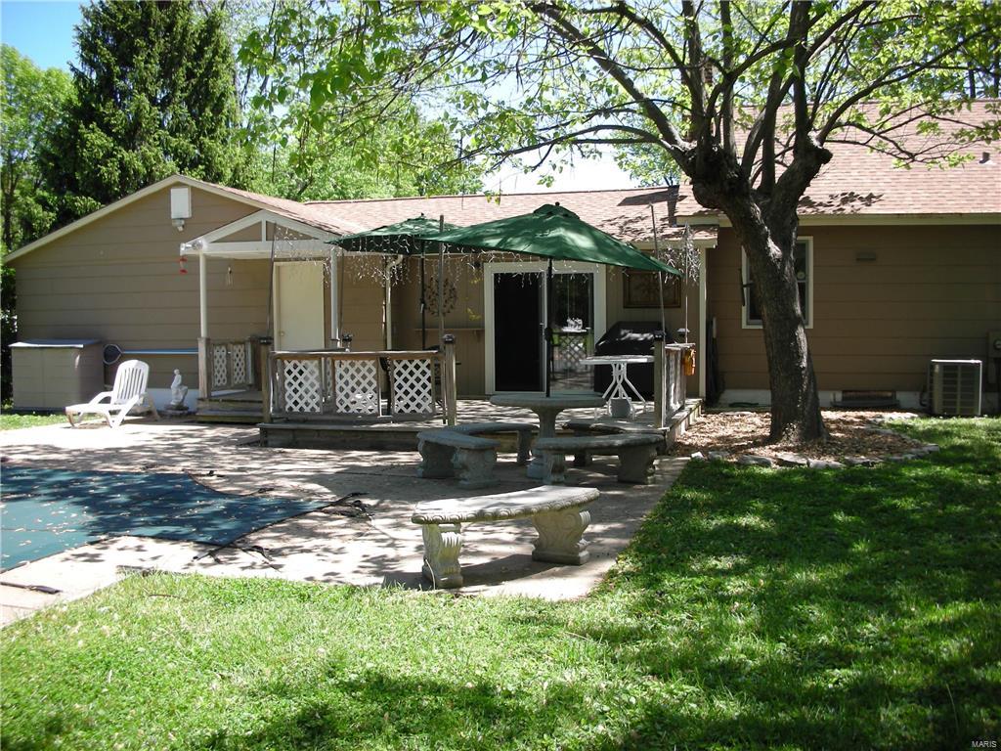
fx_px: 1012
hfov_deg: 52.6
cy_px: 376
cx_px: 500
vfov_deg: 40.7
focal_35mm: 35
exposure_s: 1/208
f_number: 3
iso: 50
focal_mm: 5.8
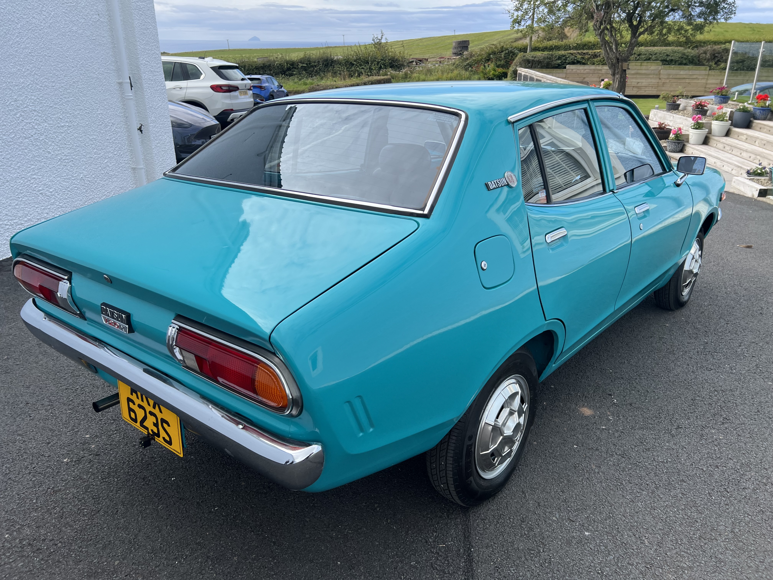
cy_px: 290
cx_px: 386
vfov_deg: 53.1
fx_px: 581
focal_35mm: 26
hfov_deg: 67.3
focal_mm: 5.7
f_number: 1.5
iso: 50
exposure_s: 1/1972
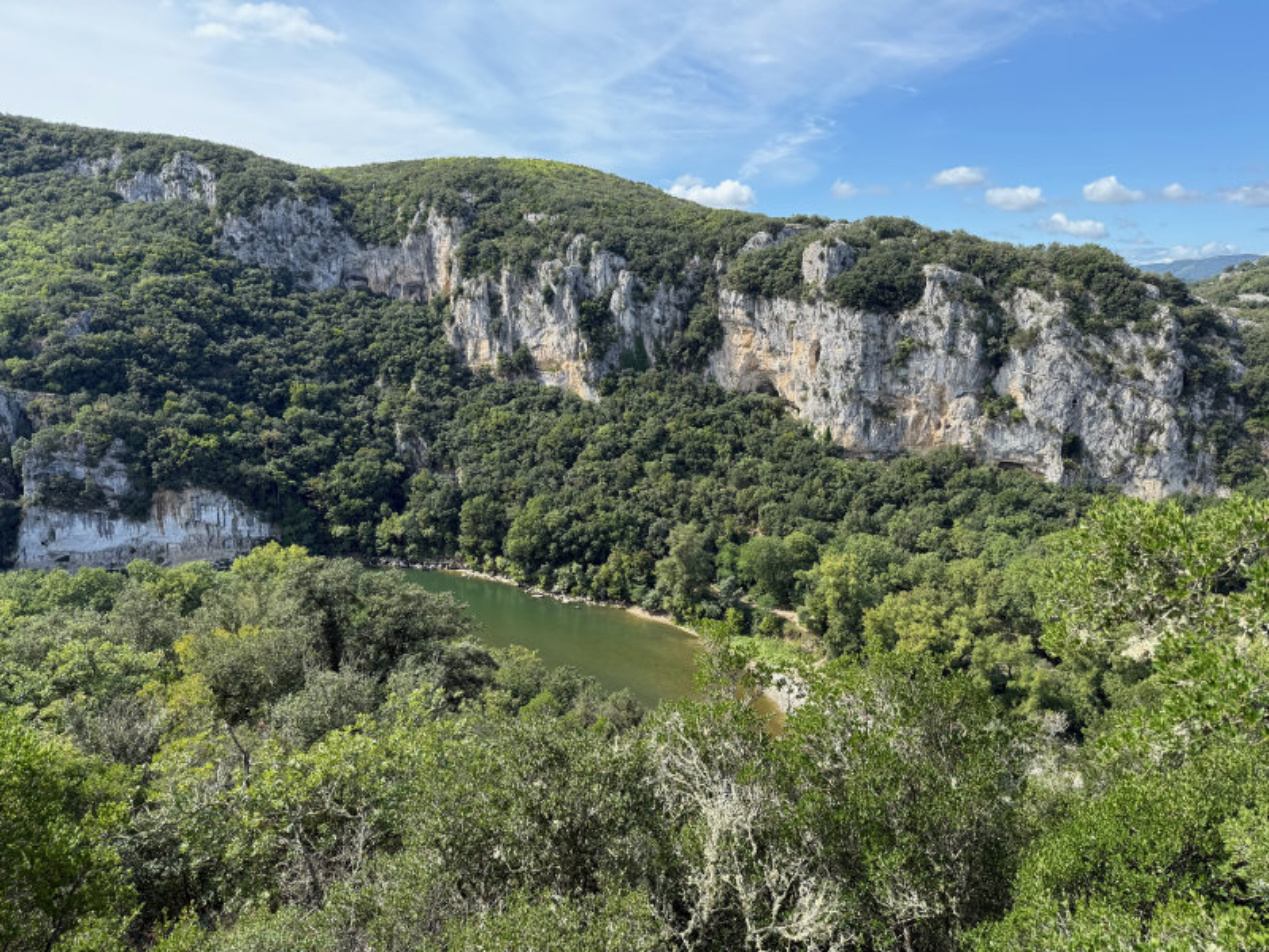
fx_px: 880
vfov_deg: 56.8
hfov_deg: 71.6
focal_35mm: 24
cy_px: 476
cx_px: 634
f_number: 1.8
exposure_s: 1/1812
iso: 80
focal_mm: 6.8
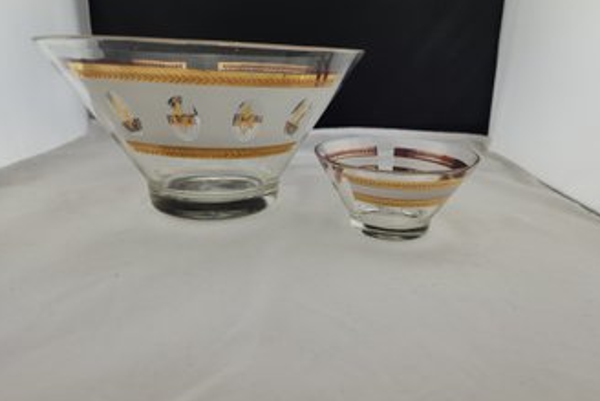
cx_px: 306
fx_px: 417
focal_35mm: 25
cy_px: 186
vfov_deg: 51.3
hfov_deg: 71.5
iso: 12
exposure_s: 1/301
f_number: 1.8
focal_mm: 6.4
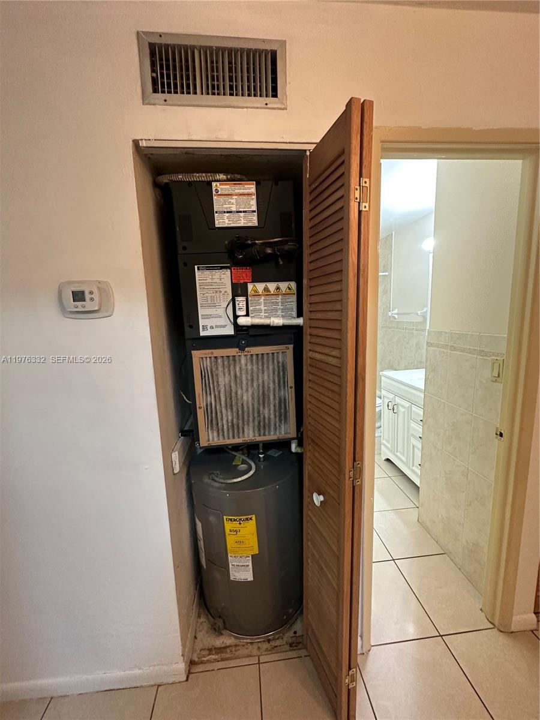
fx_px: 291
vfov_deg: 102.1
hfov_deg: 85.7
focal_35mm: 14
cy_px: 360
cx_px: 270
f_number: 2.2
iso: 320
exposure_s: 1/60
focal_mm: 2.22
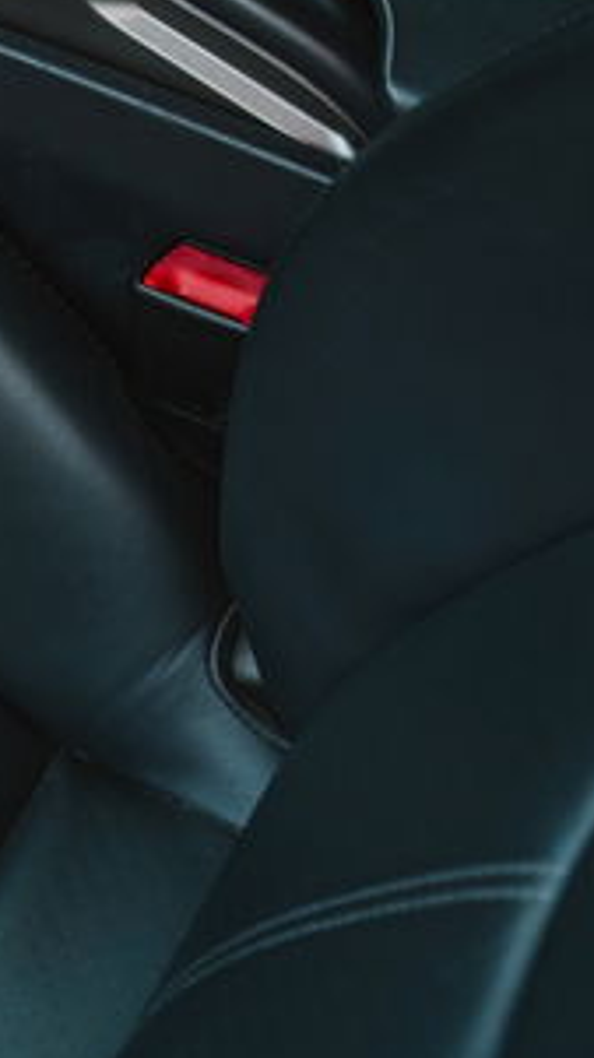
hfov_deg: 8.7
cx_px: -643
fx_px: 3681
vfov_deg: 16.3
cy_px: 677
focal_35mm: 131
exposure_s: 1/200
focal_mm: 49.1
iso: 100
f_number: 2.8
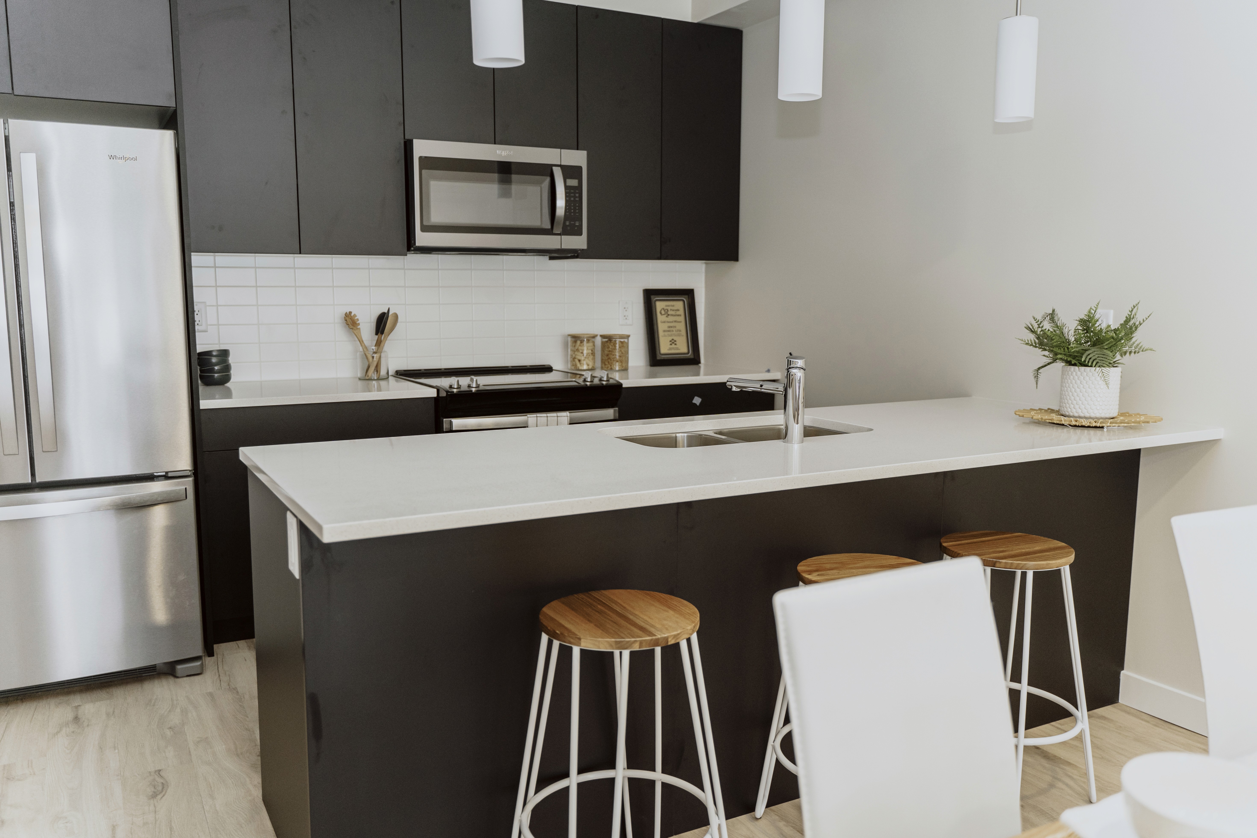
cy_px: 419
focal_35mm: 28
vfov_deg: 46.4
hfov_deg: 65.5
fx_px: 978
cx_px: 628
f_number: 2.8
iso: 800
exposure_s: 1/250
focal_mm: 28
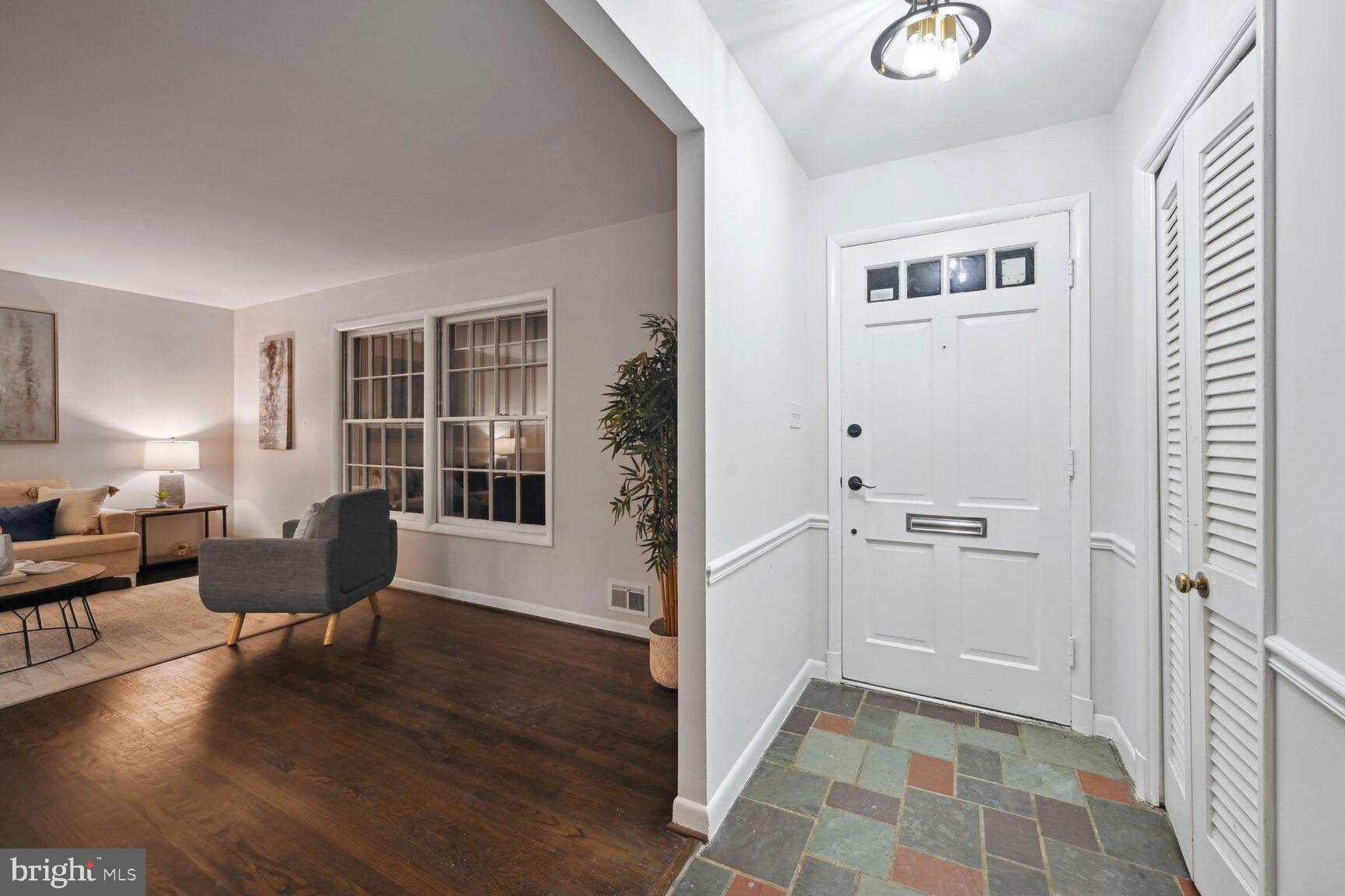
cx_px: 672
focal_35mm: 14
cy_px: 448
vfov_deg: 81.2
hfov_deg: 104.3
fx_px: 523
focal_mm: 14
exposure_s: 1/5
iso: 200
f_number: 9
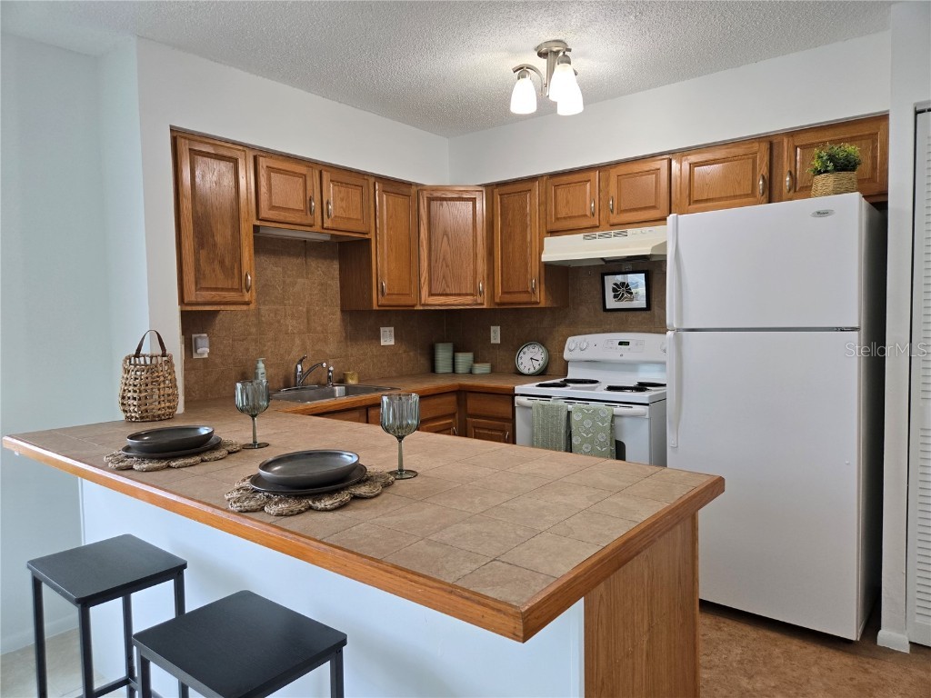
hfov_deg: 73.9
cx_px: 466
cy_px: 349
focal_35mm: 23
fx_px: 619
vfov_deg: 58.9
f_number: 1.8
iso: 125
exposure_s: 1/120
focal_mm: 5.4
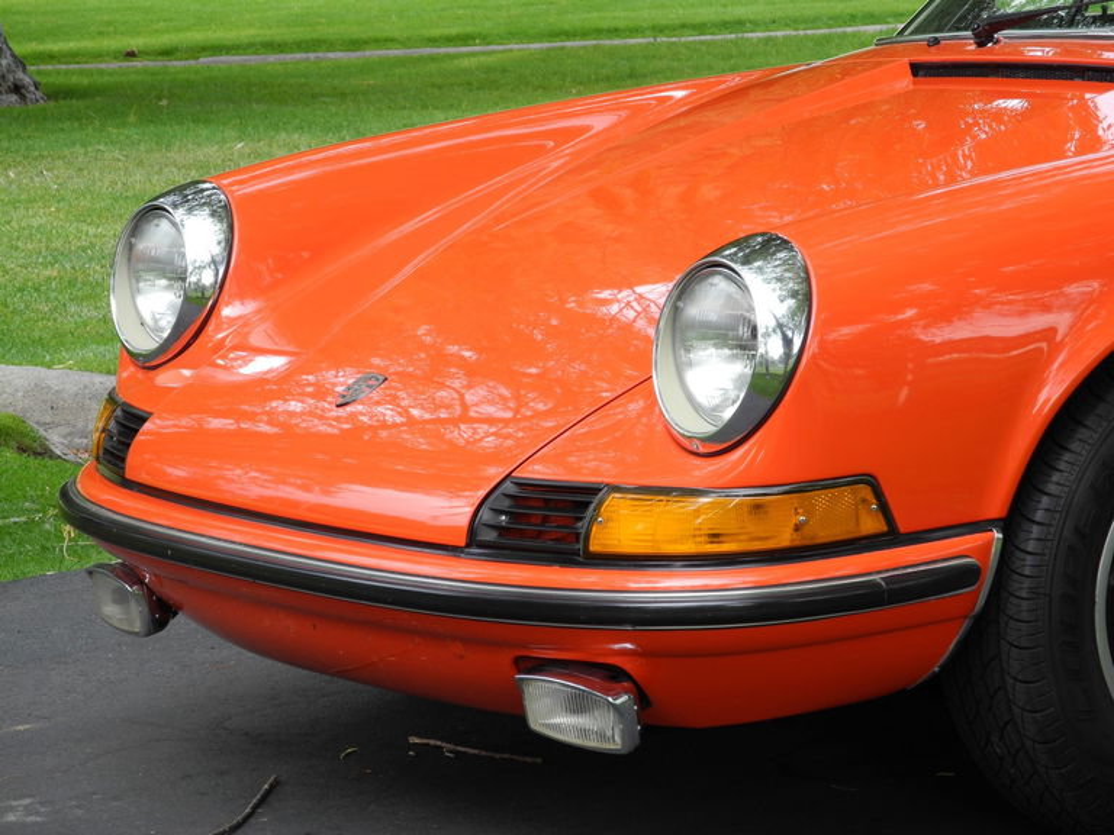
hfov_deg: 12.9
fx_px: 4924
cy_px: 418
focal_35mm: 153
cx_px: 557
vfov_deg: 9.7
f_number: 5
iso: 114
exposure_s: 1/30
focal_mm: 32.6
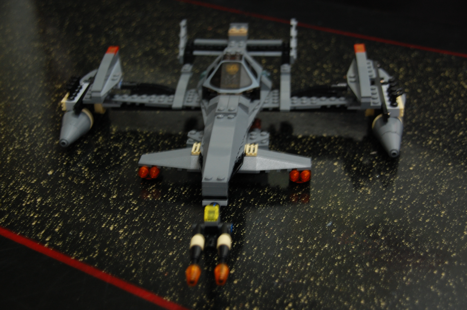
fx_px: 855
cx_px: 234
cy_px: 155
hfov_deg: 30.5
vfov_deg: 20.6
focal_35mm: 66
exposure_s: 1/6
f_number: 5
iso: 400
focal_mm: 44
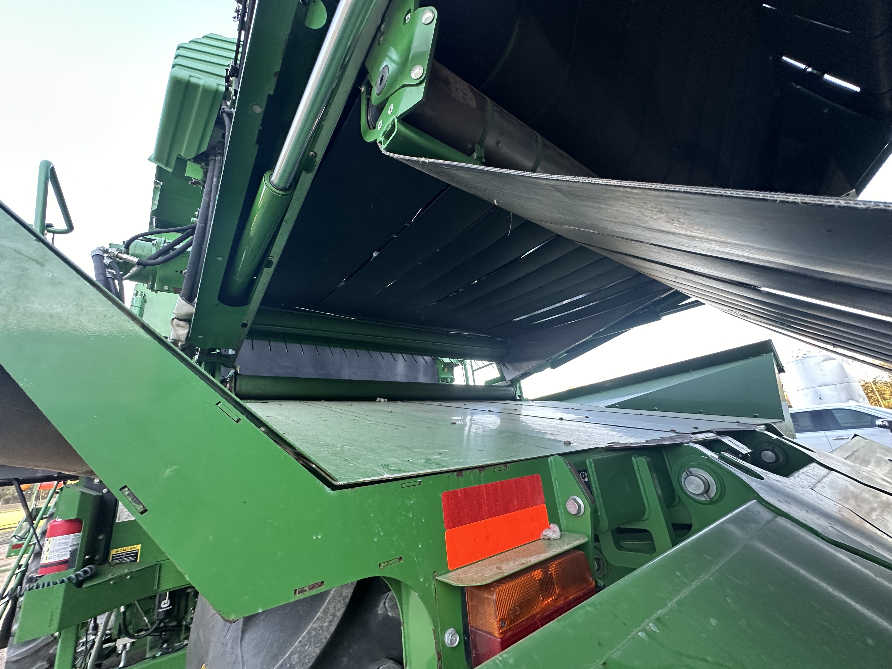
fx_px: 361
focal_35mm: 14
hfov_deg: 102.1
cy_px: 334
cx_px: 446
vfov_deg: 85.7
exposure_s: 1/120
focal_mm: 2.22
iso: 200
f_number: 2.2
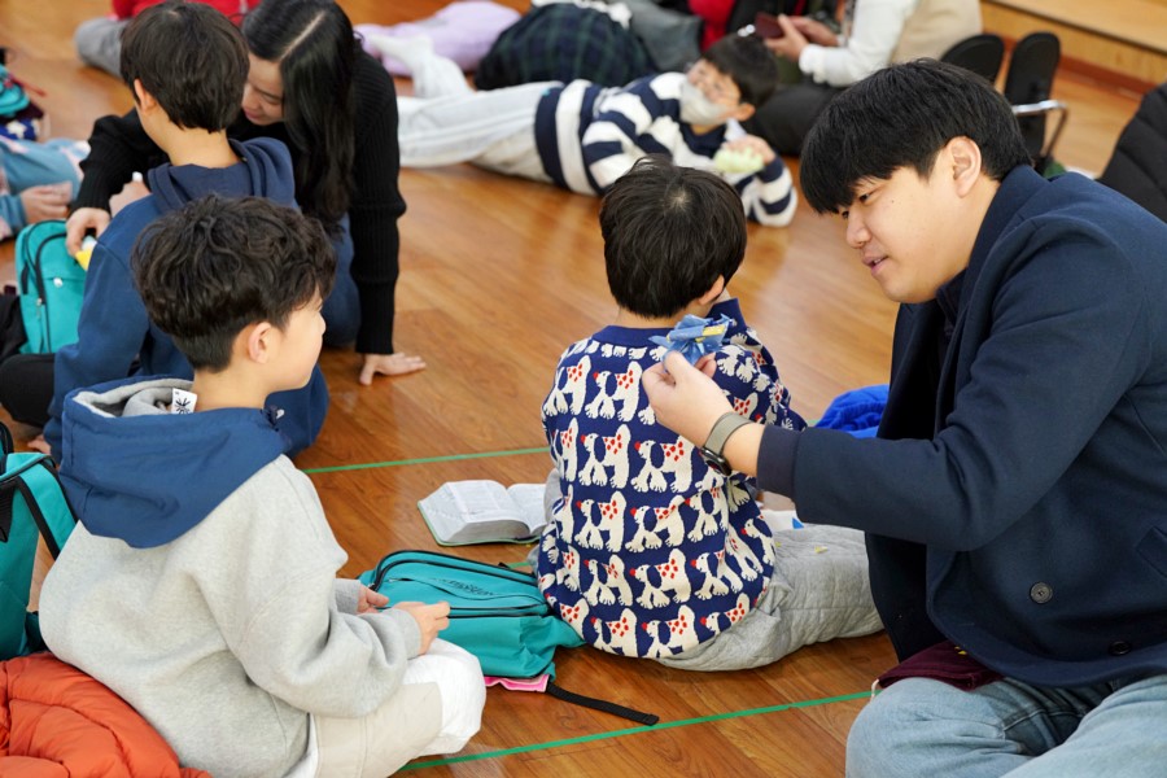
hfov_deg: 28.8
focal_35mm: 70
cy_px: 389
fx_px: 2269
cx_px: 584
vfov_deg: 19.5
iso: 1250
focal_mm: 70
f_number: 4
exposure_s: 1/160
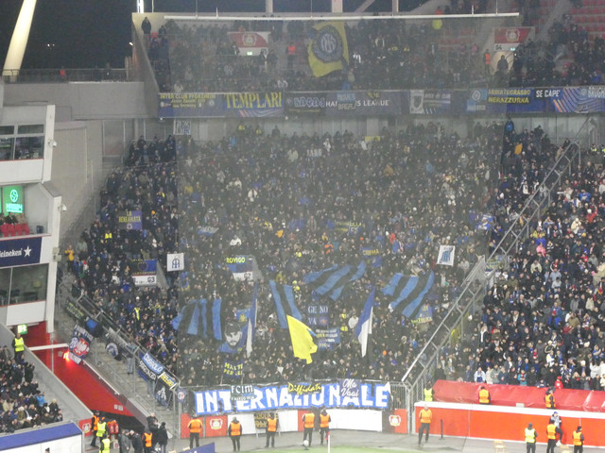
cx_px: 302
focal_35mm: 135
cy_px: 226
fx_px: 2359
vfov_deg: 11.0
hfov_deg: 14.6
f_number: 5.3
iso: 2000
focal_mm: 24.2
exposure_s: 1/125
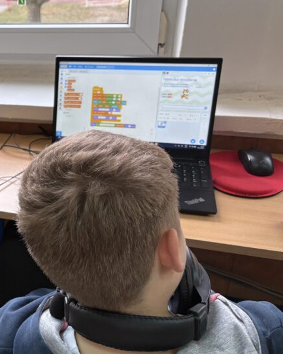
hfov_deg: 28.3
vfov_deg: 38.8
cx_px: -38
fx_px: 502
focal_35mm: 48
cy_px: 173
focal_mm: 5.96
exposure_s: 1/100
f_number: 1.6
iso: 50
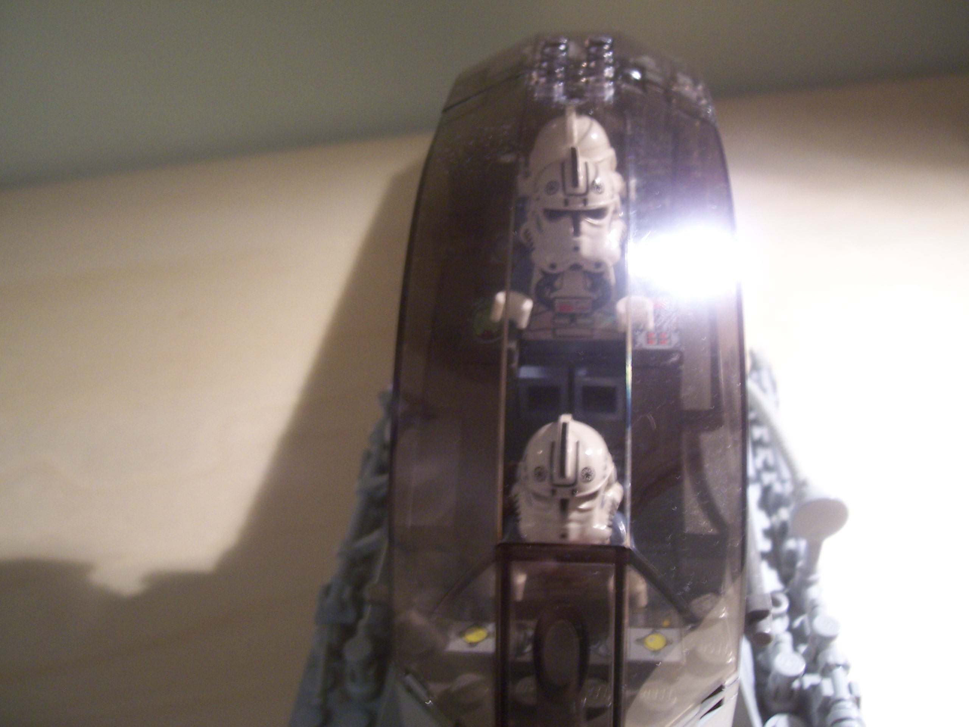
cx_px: 484
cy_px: 364
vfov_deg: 41.8
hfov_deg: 54.0
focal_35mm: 34
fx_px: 952
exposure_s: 1/8
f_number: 2.7
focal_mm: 5.6
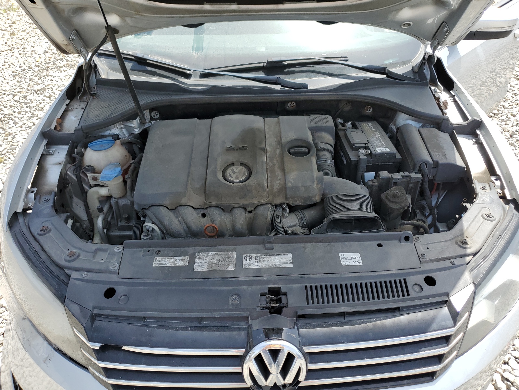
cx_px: 260
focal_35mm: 26
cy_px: 195
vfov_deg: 53.1
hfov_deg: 67.3
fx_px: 390
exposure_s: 1/1111
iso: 50
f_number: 1.5
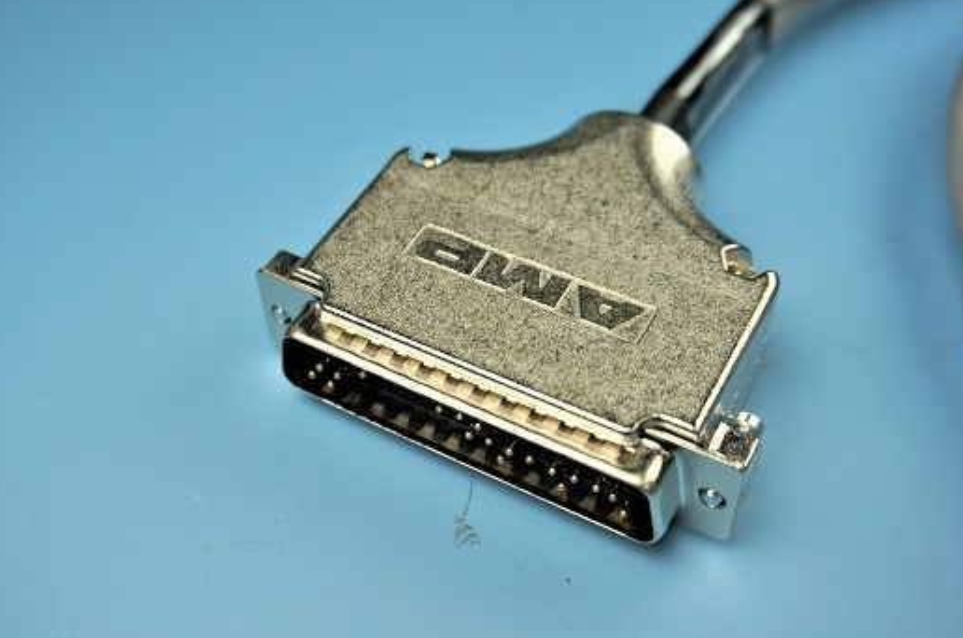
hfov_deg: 44.9
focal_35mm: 44
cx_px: 431
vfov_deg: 30.7
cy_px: 330
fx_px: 1164
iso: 100
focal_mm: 25
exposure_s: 1/160
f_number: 4.5
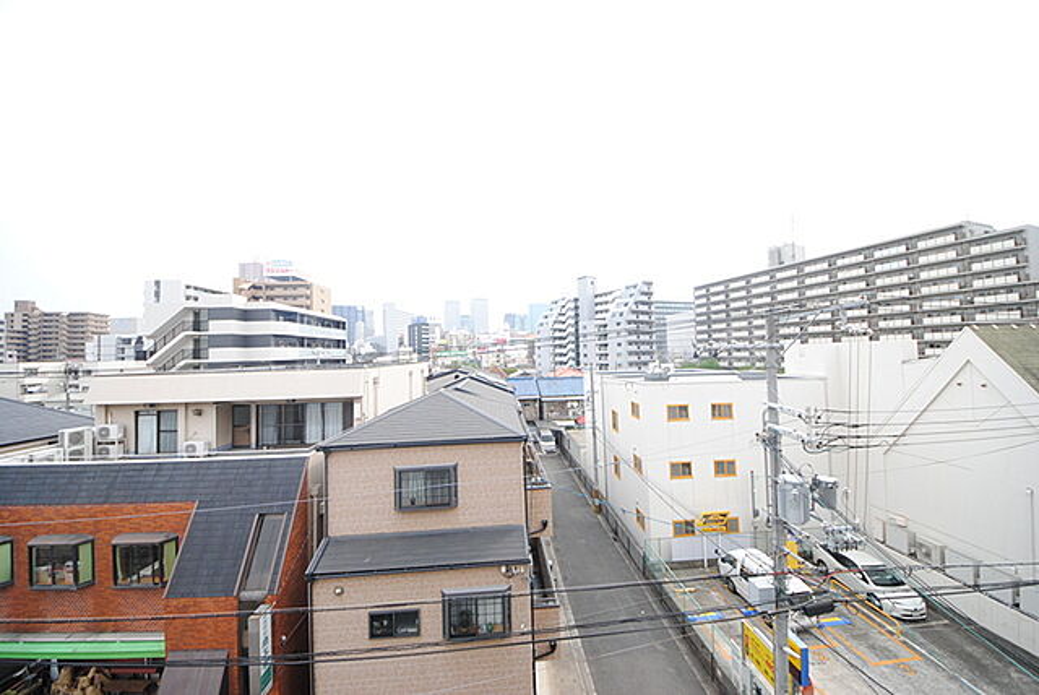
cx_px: 520
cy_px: 348
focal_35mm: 12
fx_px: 347
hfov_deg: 112.6
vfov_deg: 90.1
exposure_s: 1/200
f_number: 7.1
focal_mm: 8
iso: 200
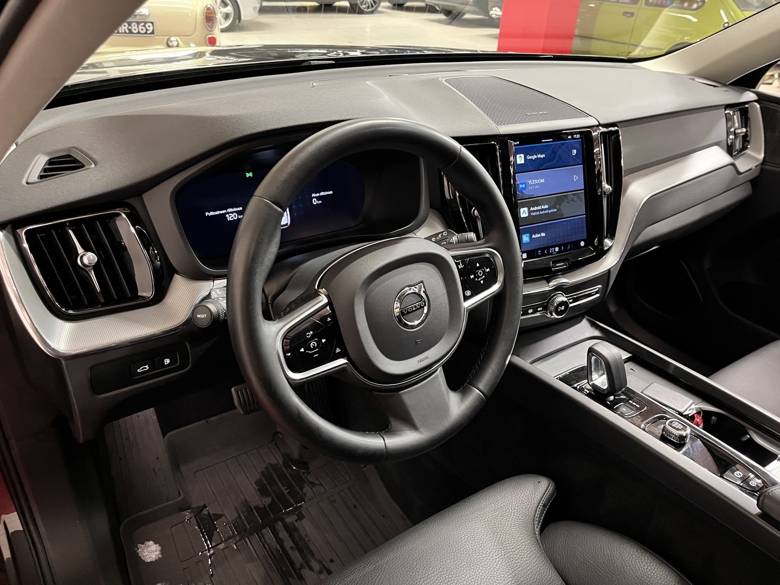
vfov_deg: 53.1
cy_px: 292
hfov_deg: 67.3
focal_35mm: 26
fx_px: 586
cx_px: 390
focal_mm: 5.1
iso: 500
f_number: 1.6
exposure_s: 1/33
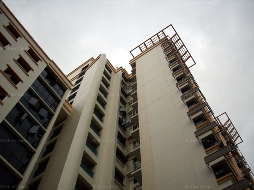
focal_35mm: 37
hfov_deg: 50.2
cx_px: 127
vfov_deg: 38.6
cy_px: 95
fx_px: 271
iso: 80
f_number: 2.8
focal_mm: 6.2
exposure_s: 1/250
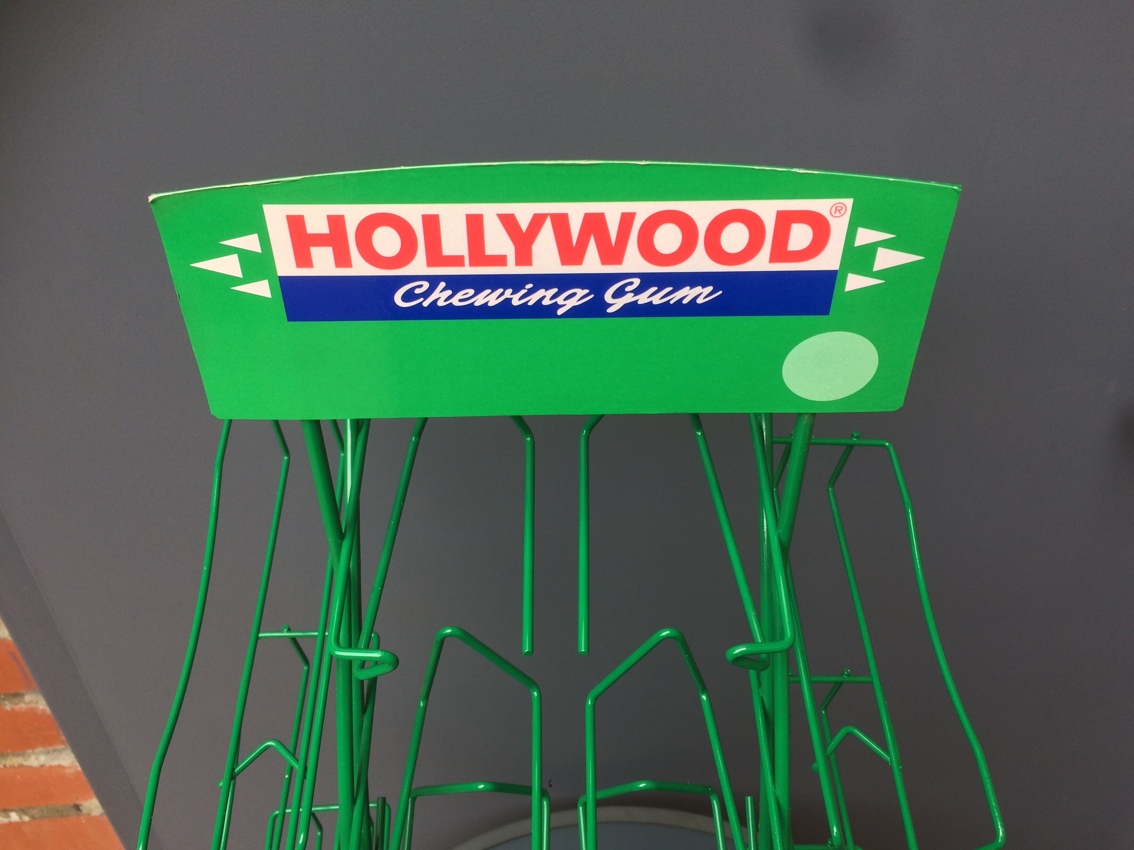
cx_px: 567
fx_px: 950
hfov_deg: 61.7
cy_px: 425
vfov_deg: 48.2
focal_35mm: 29
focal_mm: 4.15
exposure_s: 1/146
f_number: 2.2
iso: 32
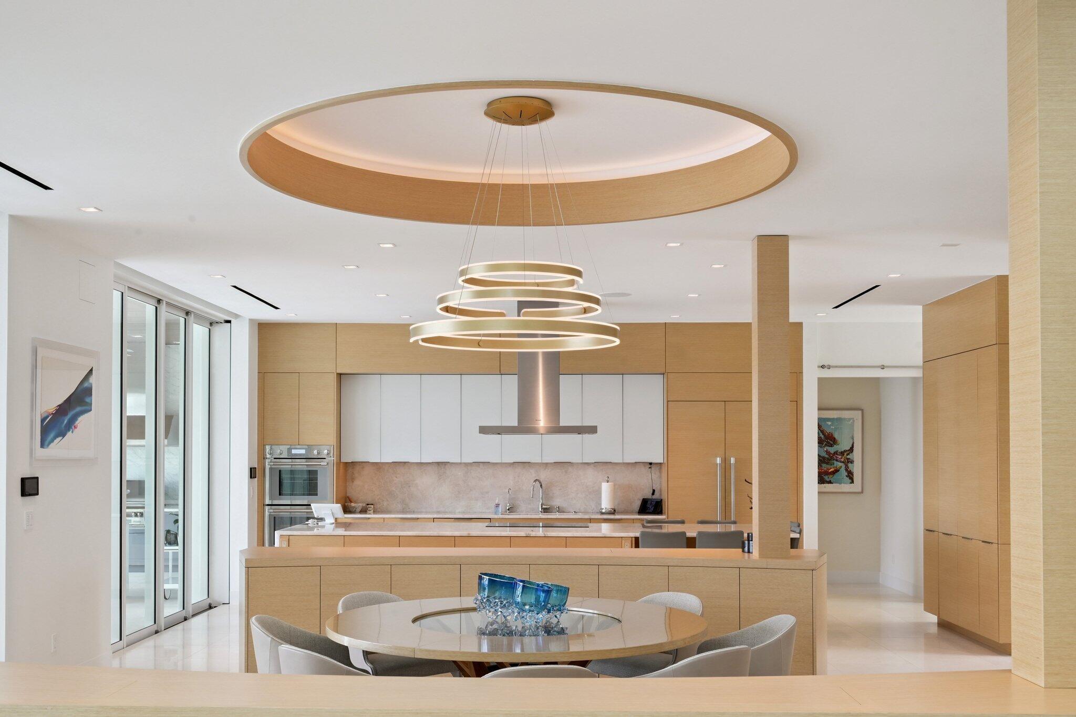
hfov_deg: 53.1
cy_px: 358
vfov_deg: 36.9
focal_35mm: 36
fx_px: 1076
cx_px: 538
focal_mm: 36
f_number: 11
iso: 400
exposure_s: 1/40
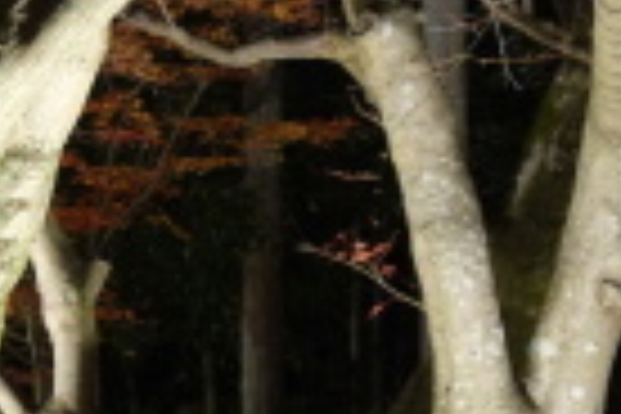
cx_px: -443
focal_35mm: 166
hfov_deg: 11.6
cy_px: 342
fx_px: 2863
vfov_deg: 8.3
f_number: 2.8
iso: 800
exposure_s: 1/30
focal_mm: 13.25
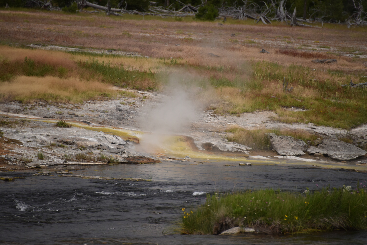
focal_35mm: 300
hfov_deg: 6.9
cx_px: 184
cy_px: 122
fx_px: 3059
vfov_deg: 4.6
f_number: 5.6
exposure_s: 1/640
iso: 280
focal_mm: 300
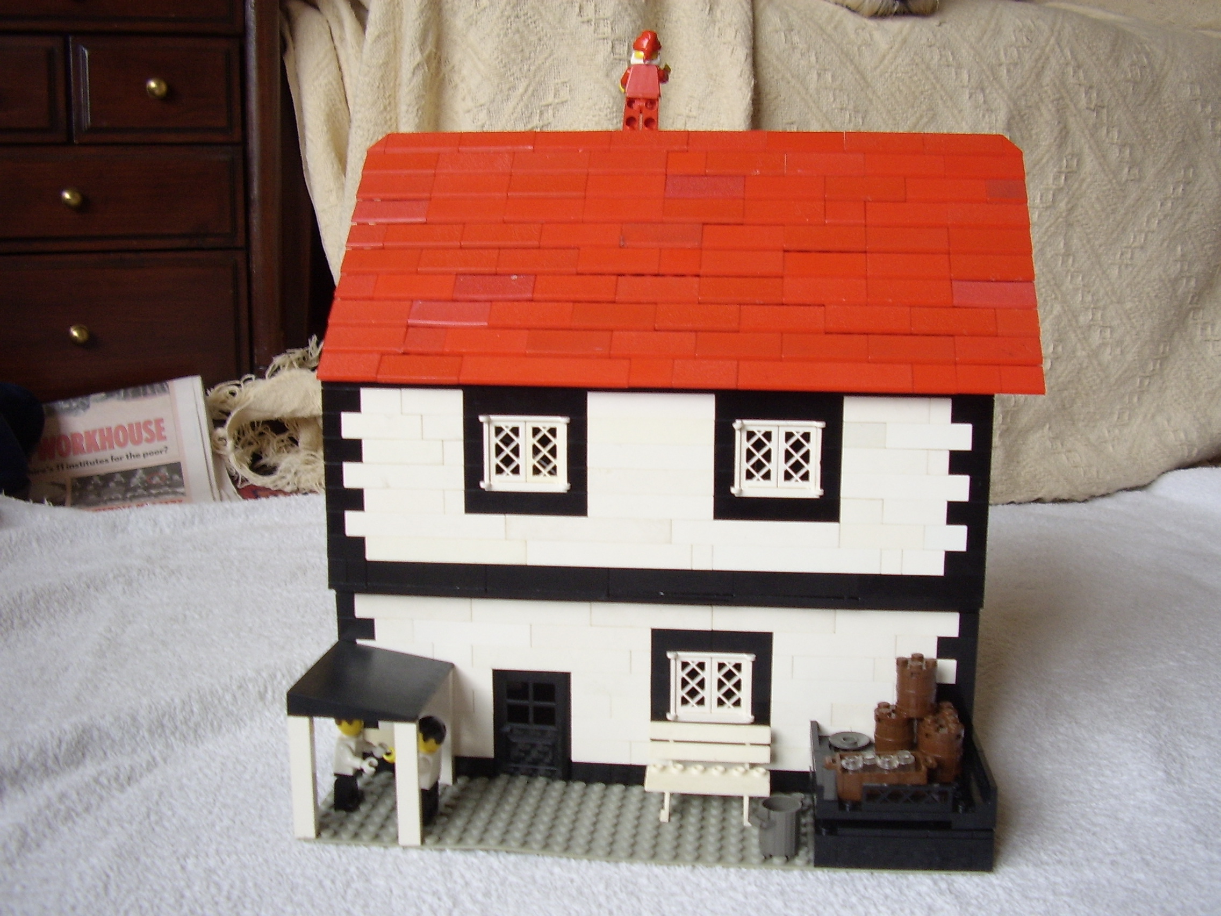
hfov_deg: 60.0
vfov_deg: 46.8
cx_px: 610
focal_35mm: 30
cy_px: 458
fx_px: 1058
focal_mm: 5.8
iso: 100
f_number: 2.9
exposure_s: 1/15
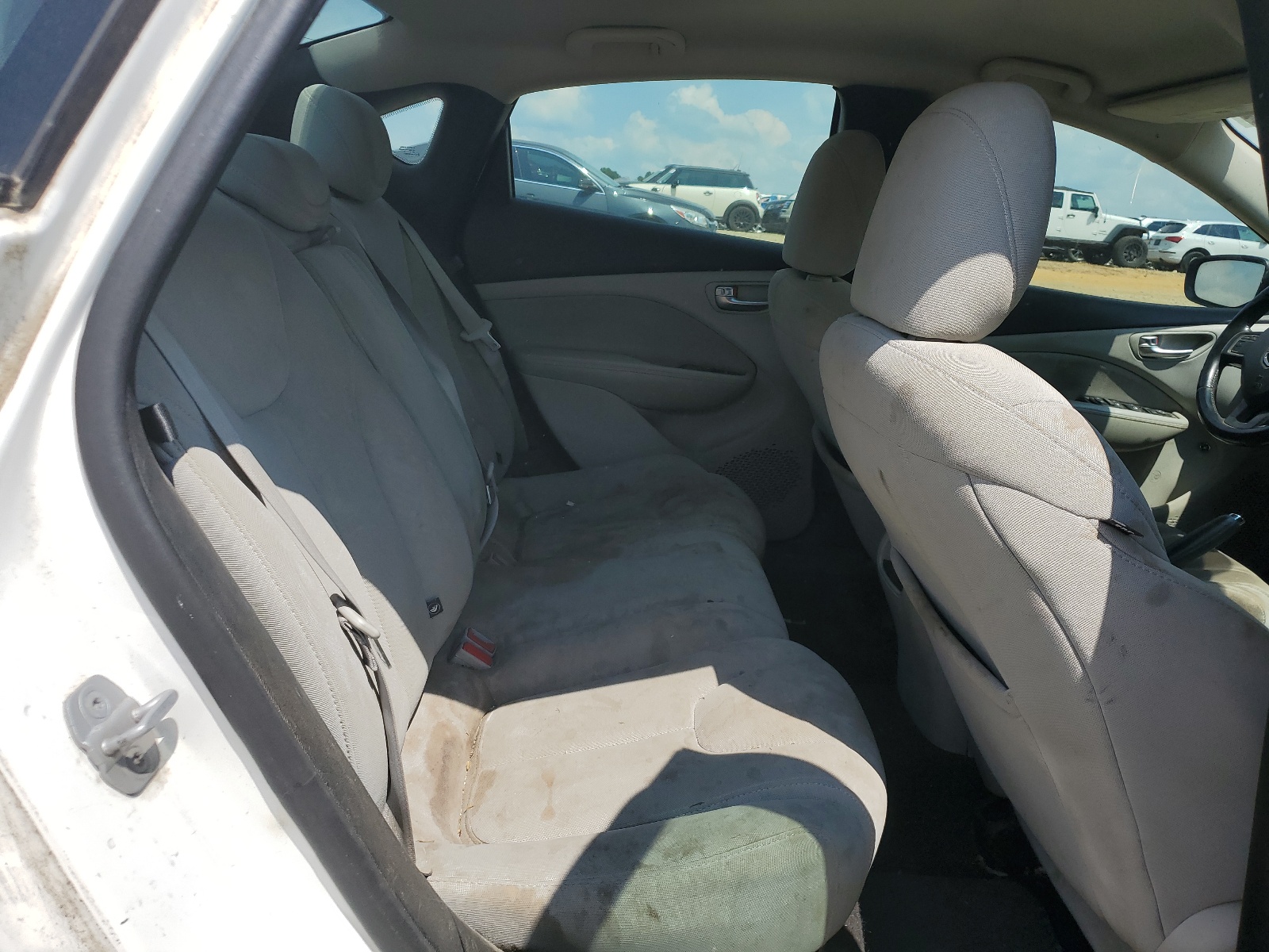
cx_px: 634
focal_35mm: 26
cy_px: 476
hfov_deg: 67.3
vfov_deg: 53.1
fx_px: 953
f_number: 1.5
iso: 50
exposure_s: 1/2500
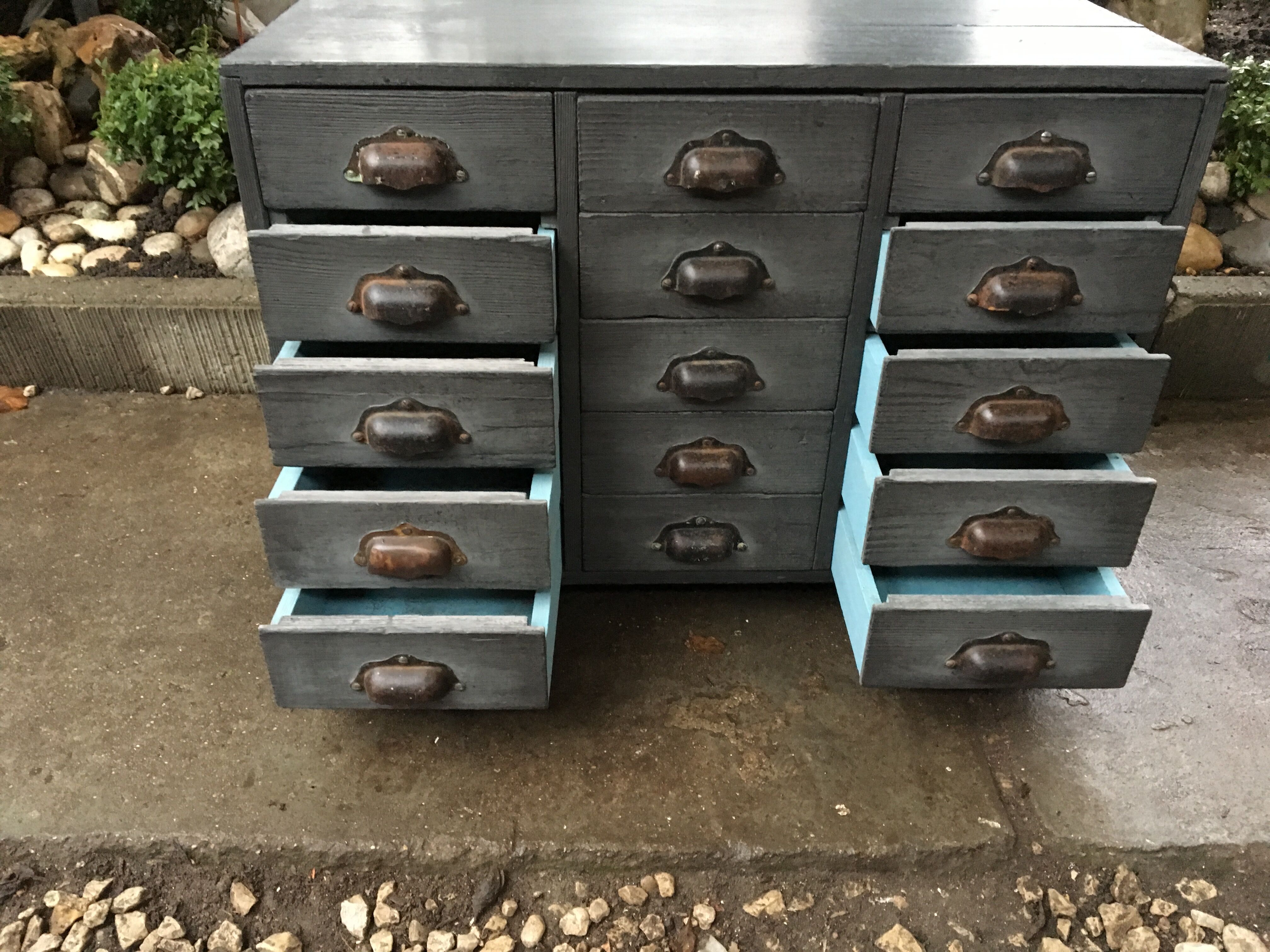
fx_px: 1064
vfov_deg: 48.2
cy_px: 476
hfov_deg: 61.7
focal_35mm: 29
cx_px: 635
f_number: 2.2
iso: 250
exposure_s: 1/17
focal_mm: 4.15
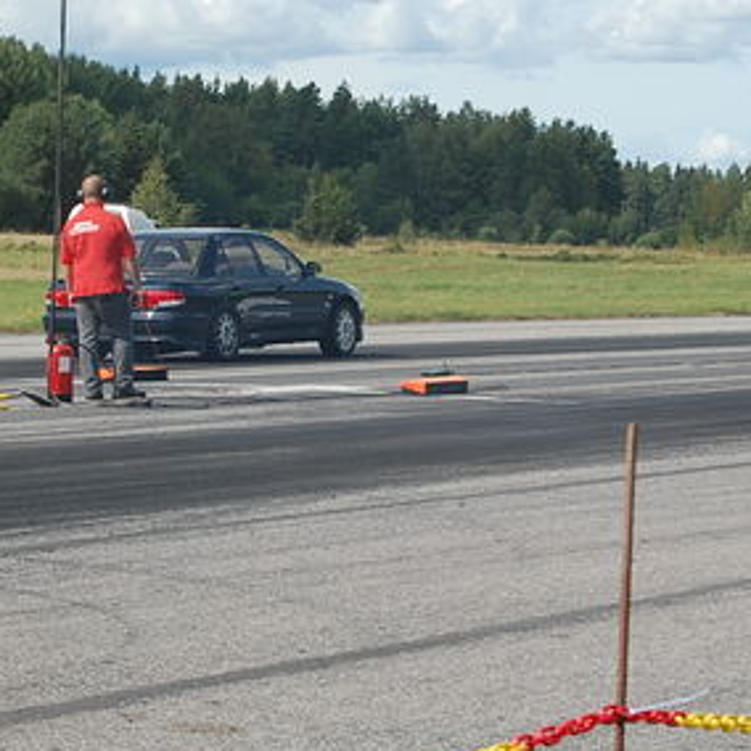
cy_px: 309
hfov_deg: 11.1
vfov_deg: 11.1
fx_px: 3877
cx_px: 420
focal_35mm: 158
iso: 200
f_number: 9
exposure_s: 1/320
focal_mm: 55
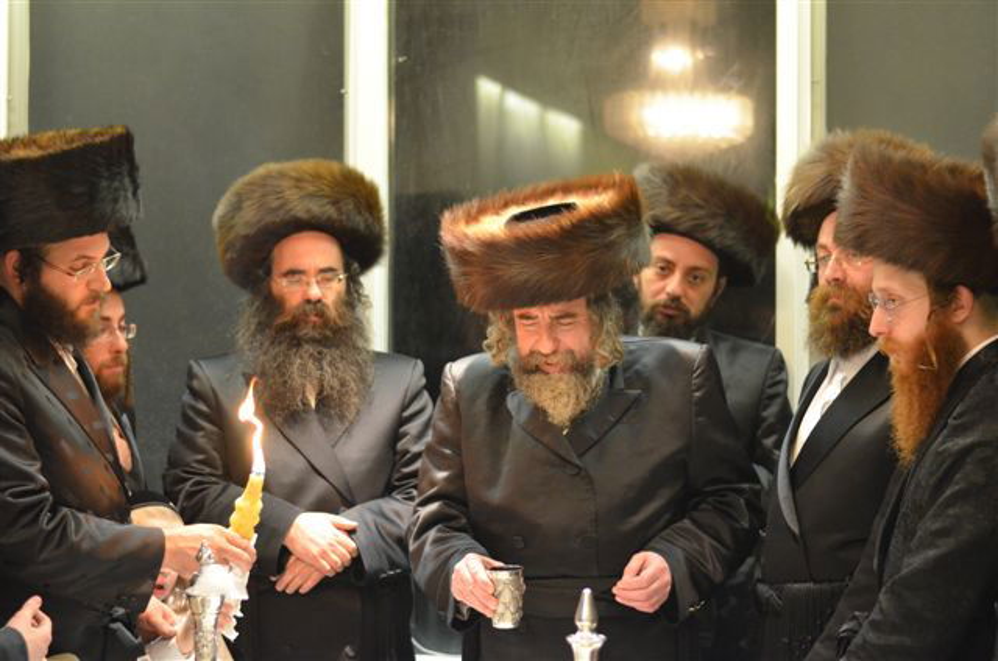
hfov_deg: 27.0
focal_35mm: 75
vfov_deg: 18.1
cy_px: 330
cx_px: 499
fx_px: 2075
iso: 3200
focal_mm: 50
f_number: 1.8
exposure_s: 1/200
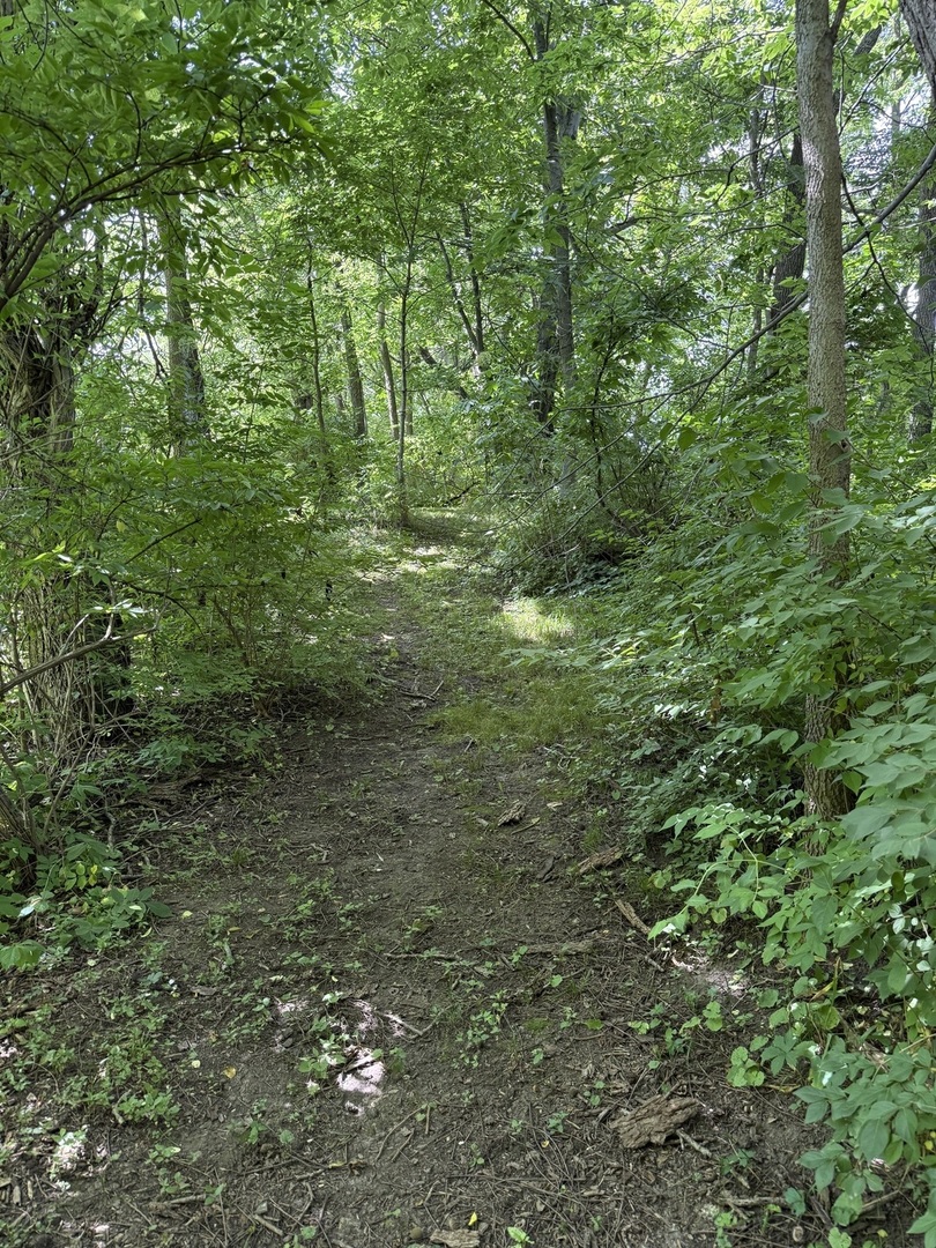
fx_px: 865
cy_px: 624
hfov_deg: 56.8
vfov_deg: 71.6
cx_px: 468
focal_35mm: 24
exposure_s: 1/121
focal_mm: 6.76
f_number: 1.78
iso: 200
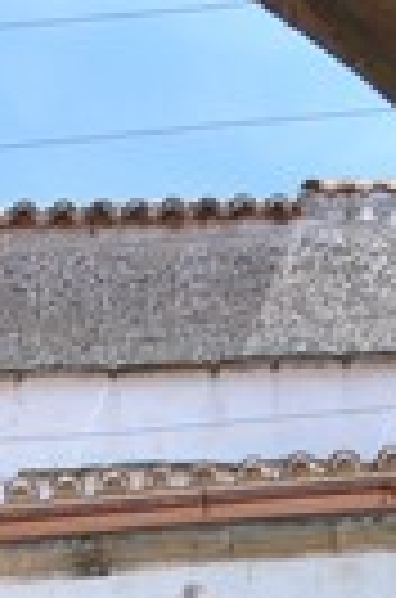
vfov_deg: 10.2
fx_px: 2869
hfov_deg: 7.8
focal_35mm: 173
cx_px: -130
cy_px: 1493
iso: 400
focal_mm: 20
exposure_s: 1/200
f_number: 8
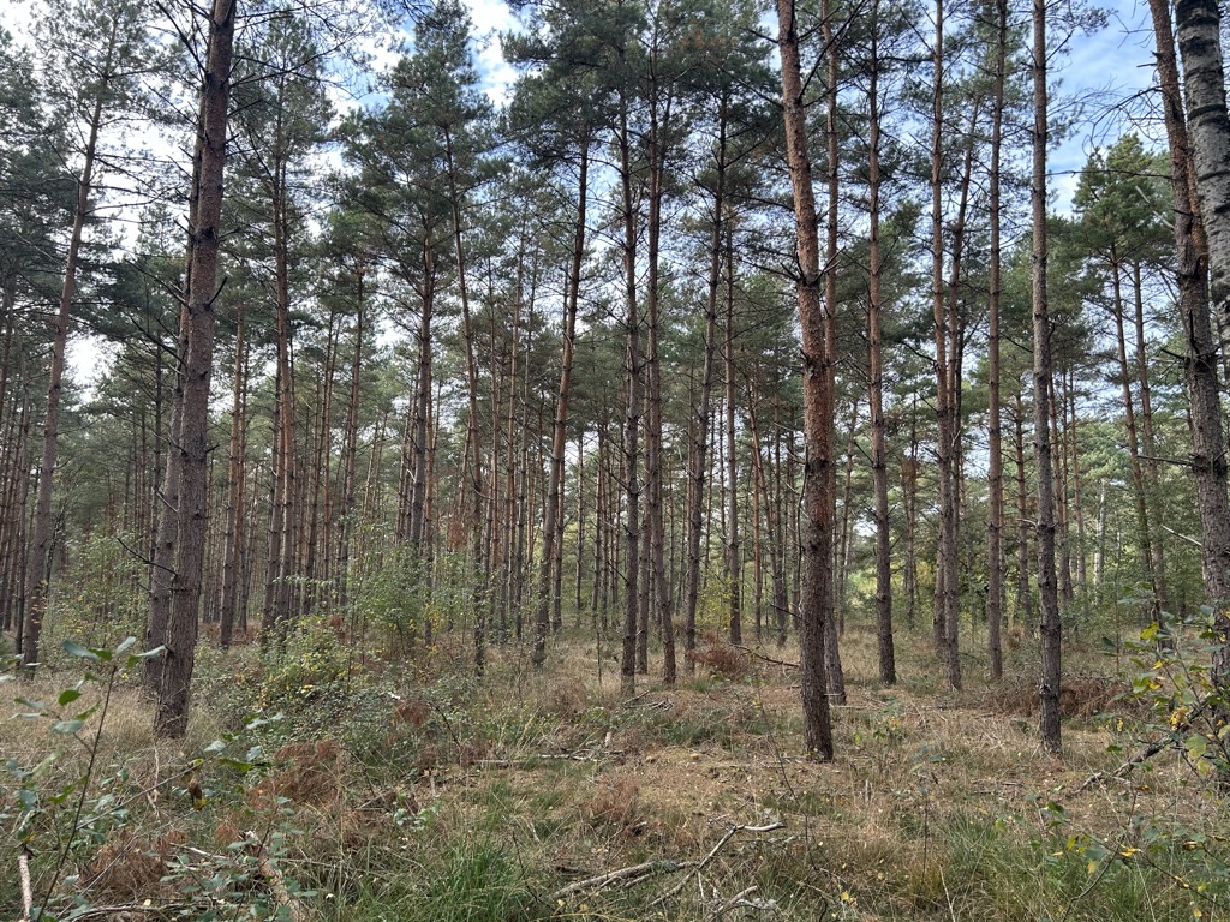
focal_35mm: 26
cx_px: 615
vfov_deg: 53.1
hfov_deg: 67.3
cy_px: 461
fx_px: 924
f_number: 1.5
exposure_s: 1/333
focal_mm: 5.7
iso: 50
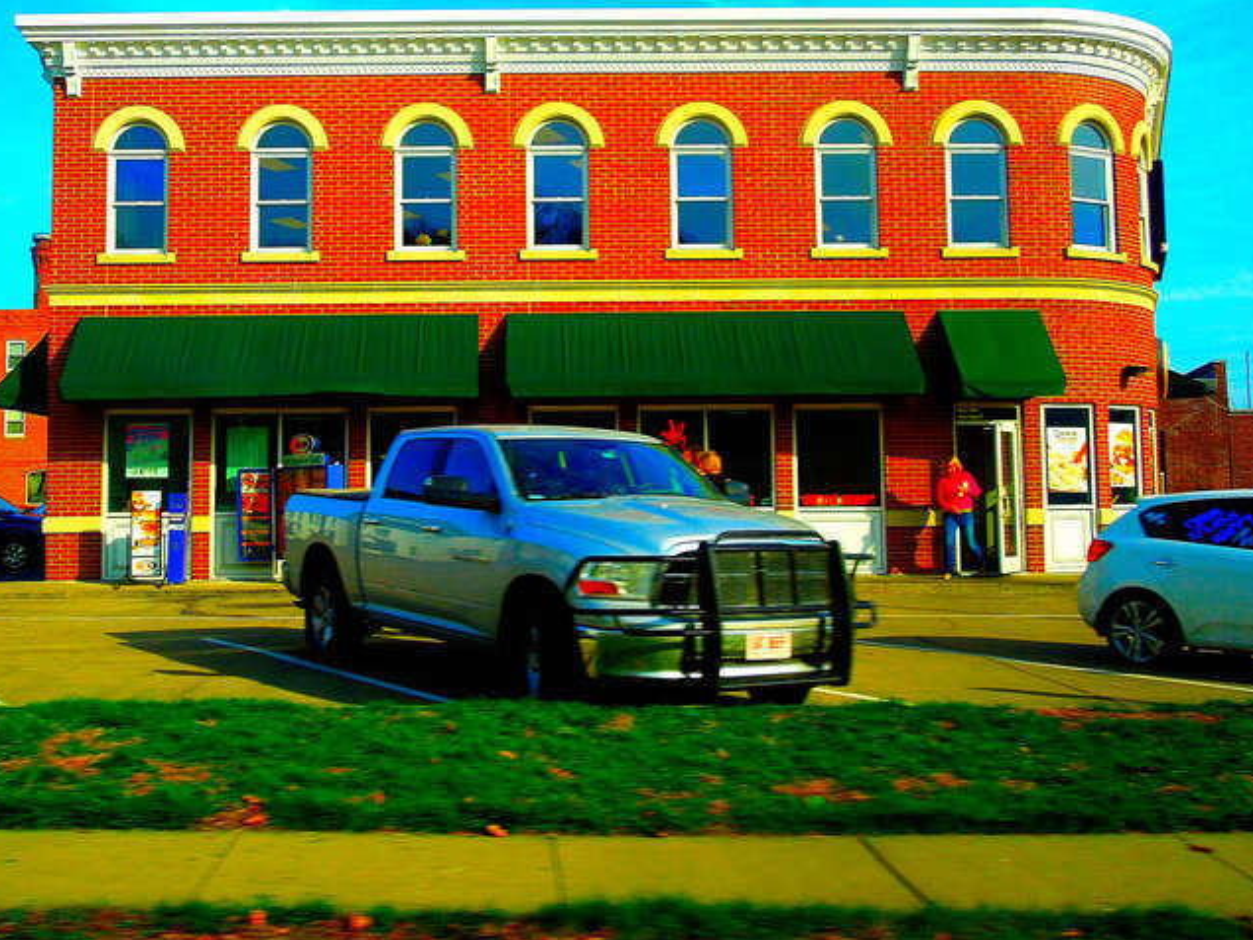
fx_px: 1412
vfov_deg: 36.6
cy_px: 365
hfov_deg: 47.6
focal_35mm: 39
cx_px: 510
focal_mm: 5.6
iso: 100
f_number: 3.6
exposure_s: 1/200
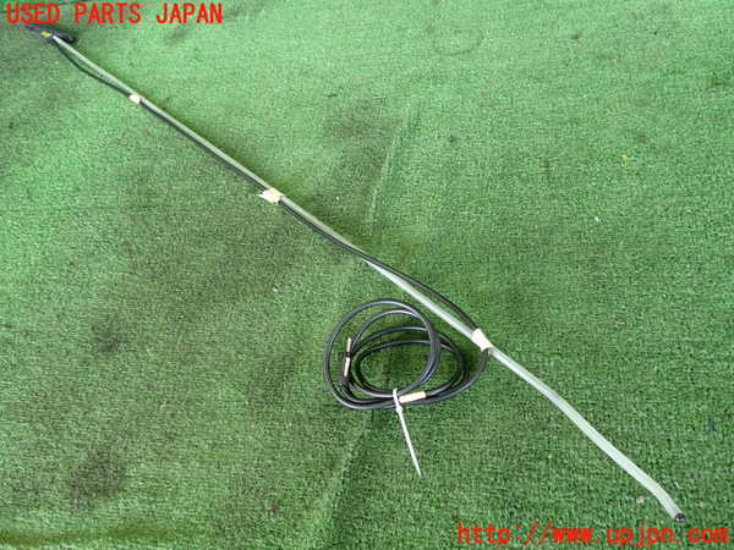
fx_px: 679
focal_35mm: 32
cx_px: 367
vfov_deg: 44.2
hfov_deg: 56.8
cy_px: 275
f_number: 2.4
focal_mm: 5.79
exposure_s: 1/125
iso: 640
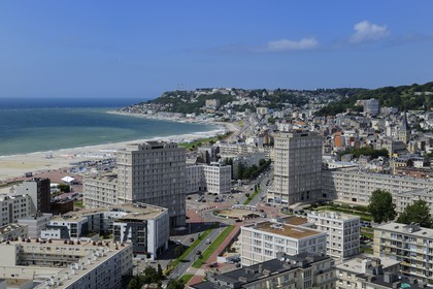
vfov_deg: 27.0
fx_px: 601
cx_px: 216
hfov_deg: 39.6
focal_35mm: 50
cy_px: 144
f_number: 13
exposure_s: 1/250
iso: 200
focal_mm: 50
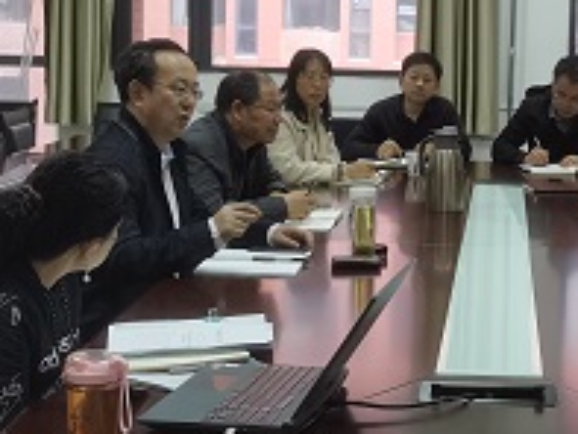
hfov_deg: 24.2
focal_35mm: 79
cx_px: 484
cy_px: 135
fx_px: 1320
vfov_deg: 18.6
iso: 250
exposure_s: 1/100
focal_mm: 4.75
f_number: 1.8
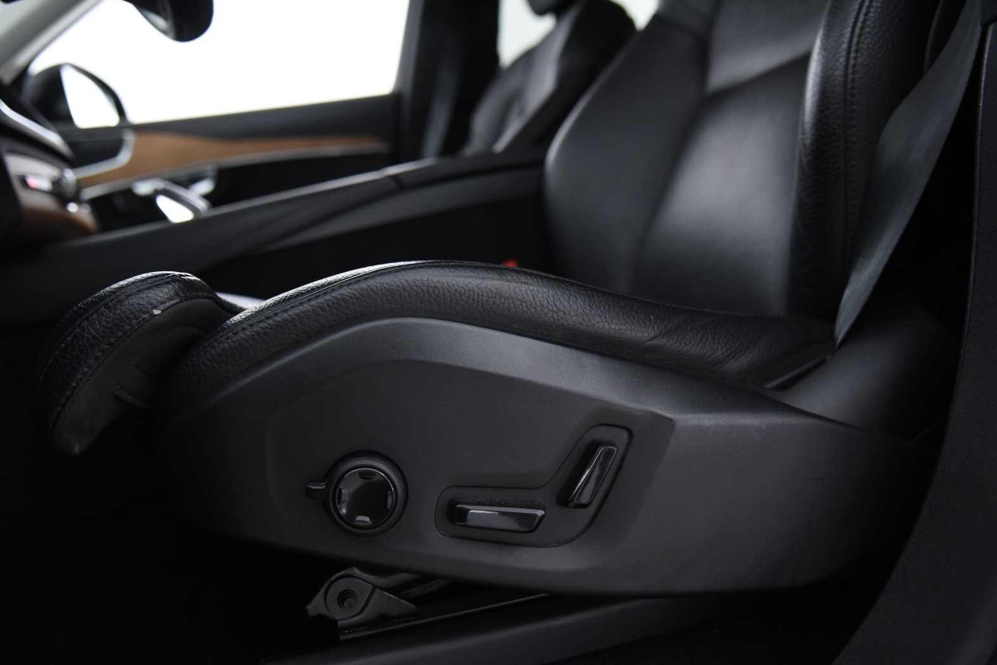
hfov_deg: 60.3
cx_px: 493
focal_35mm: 31
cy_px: 336
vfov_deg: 42.3
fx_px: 858
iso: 4000
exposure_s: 1/30
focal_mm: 30
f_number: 4
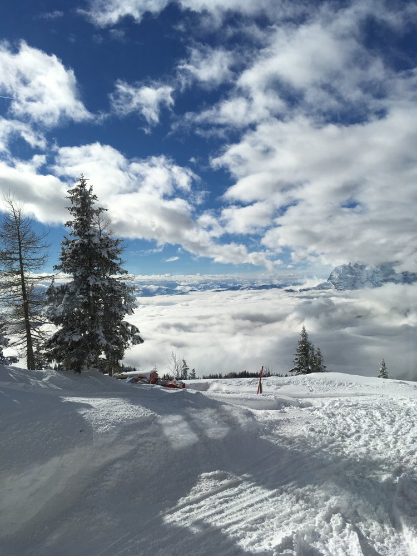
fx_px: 466
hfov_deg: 48.2
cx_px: 208
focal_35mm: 29
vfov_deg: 61.7
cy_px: 278
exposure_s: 1/5128
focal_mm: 4.15
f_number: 2.2
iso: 25
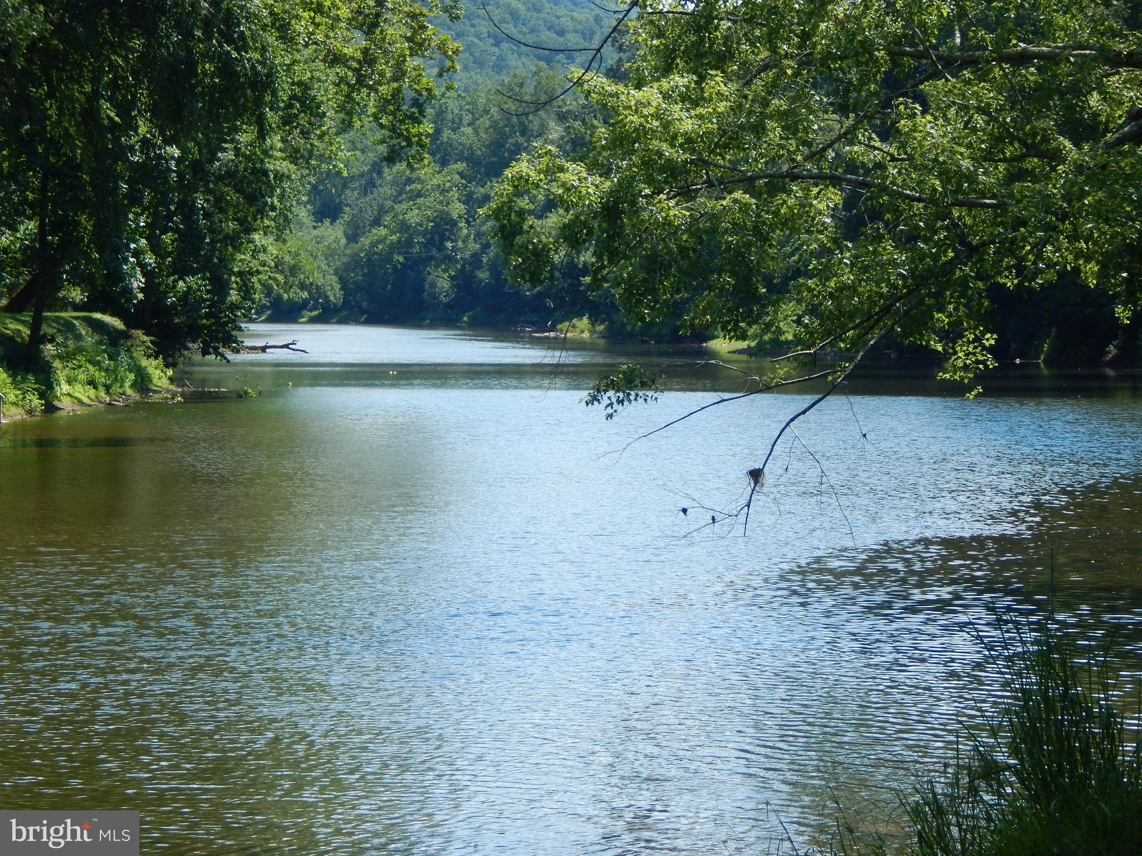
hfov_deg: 15.1
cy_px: 428
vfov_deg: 11.3
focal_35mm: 131
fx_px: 4322
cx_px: 571
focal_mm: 23.4
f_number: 4.8
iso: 125
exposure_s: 1/400
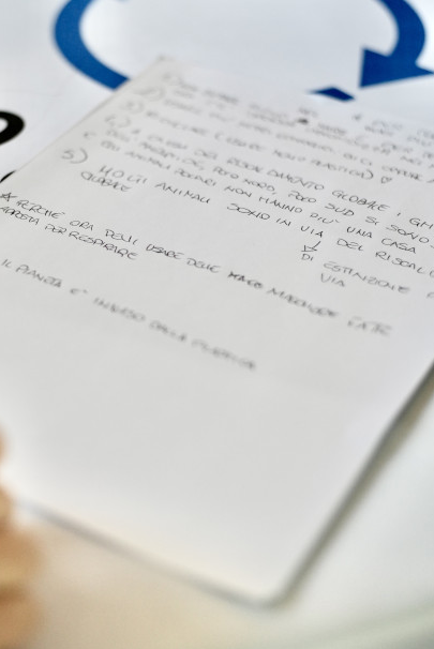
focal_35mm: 66
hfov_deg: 20.6
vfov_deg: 30.5
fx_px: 1191
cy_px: 283
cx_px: 162
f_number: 2.2
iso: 1250
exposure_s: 1/160
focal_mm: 50
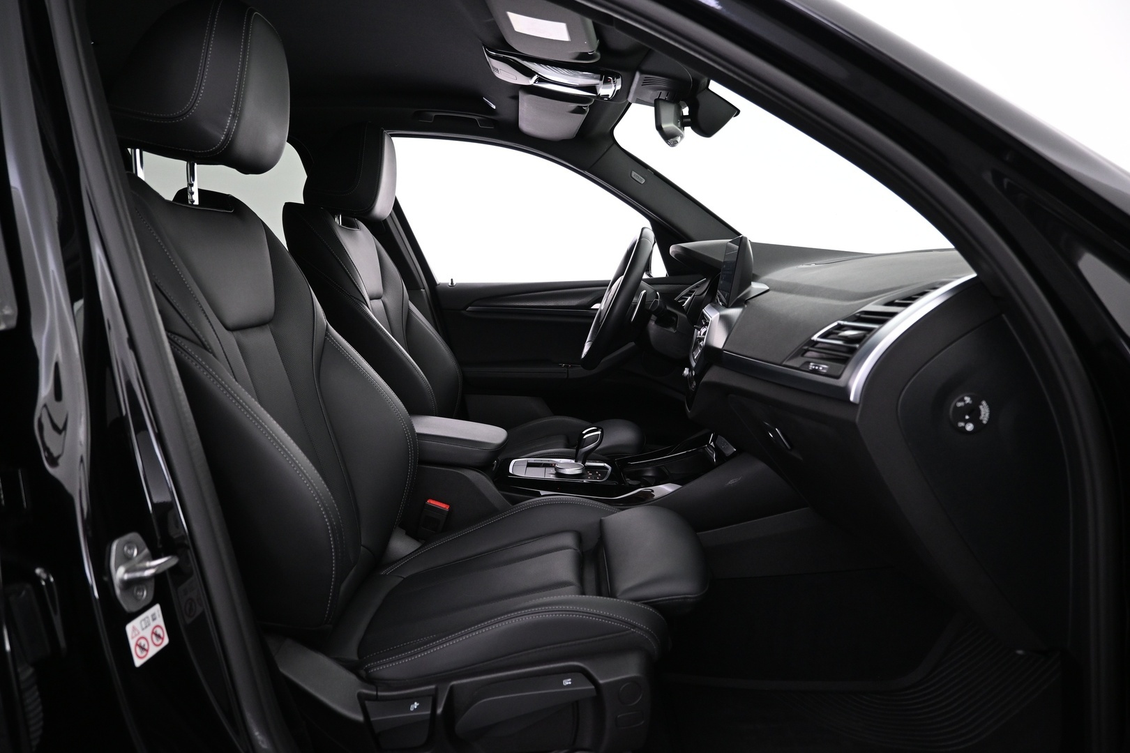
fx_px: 753
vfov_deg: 53.1
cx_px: 565
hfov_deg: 73.7
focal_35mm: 24
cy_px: 376
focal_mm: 16
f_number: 3.5
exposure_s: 1/25
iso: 1250
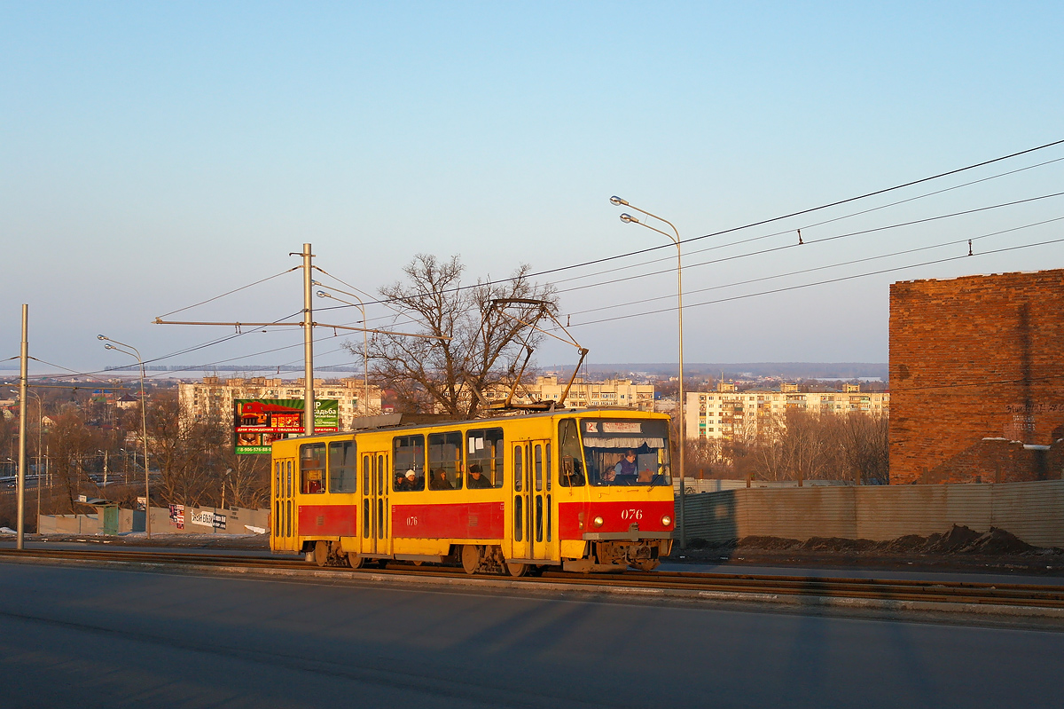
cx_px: 532
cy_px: 354
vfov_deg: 25.5
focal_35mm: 53
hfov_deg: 37.5
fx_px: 1566
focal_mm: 35
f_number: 4.5
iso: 200
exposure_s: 1/800
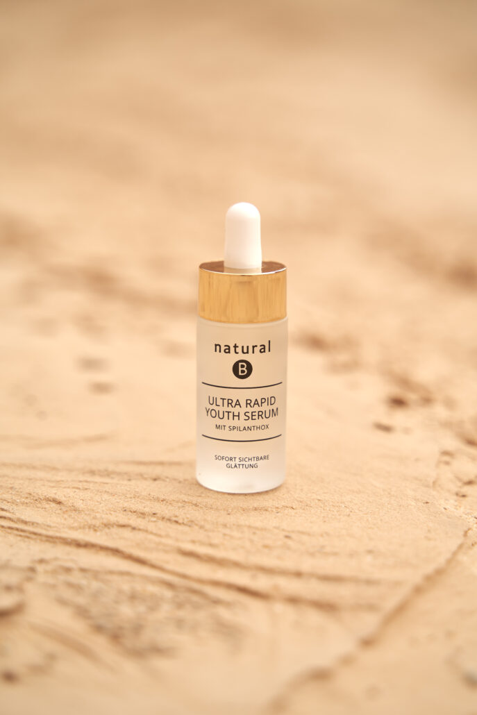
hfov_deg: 18.2
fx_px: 1490
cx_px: 238
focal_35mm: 75
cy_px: 358
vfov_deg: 27.0
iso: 100
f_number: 3.5
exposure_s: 1/500
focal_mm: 75
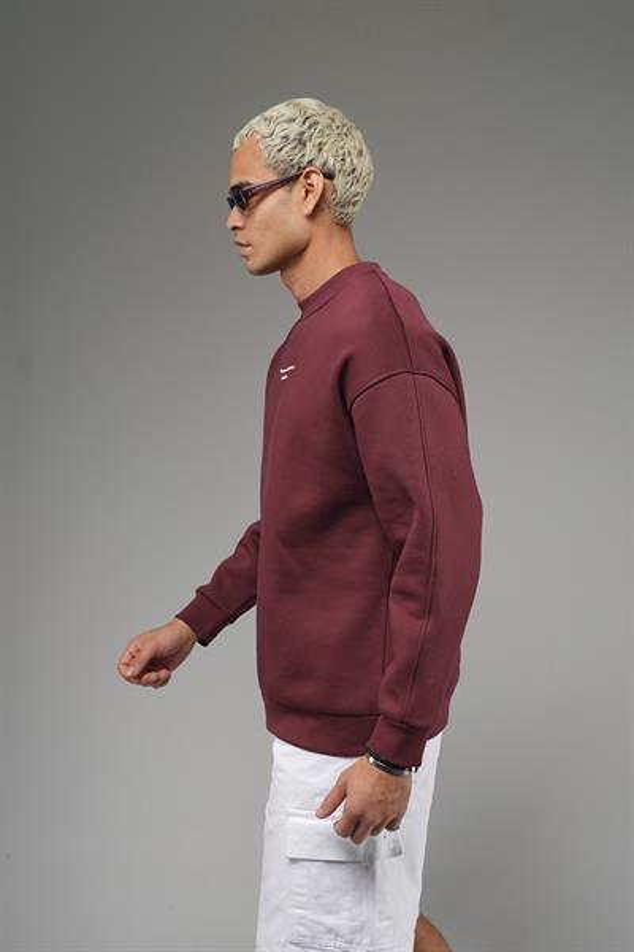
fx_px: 1268
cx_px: 317
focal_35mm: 48
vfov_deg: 41.1
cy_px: 476
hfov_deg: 28.1
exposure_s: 1/160
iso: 64
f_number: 6.3
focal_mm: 32
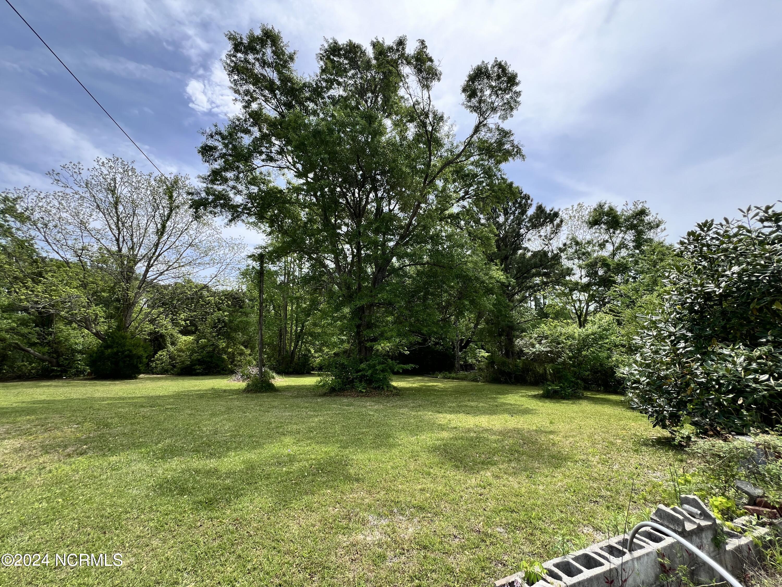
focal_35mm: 13
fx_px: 294
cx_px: 391
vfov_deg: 89.9
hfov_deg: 106.2
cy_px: 294
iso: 32
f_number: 1.8
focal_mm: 1.57
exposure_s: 1/699
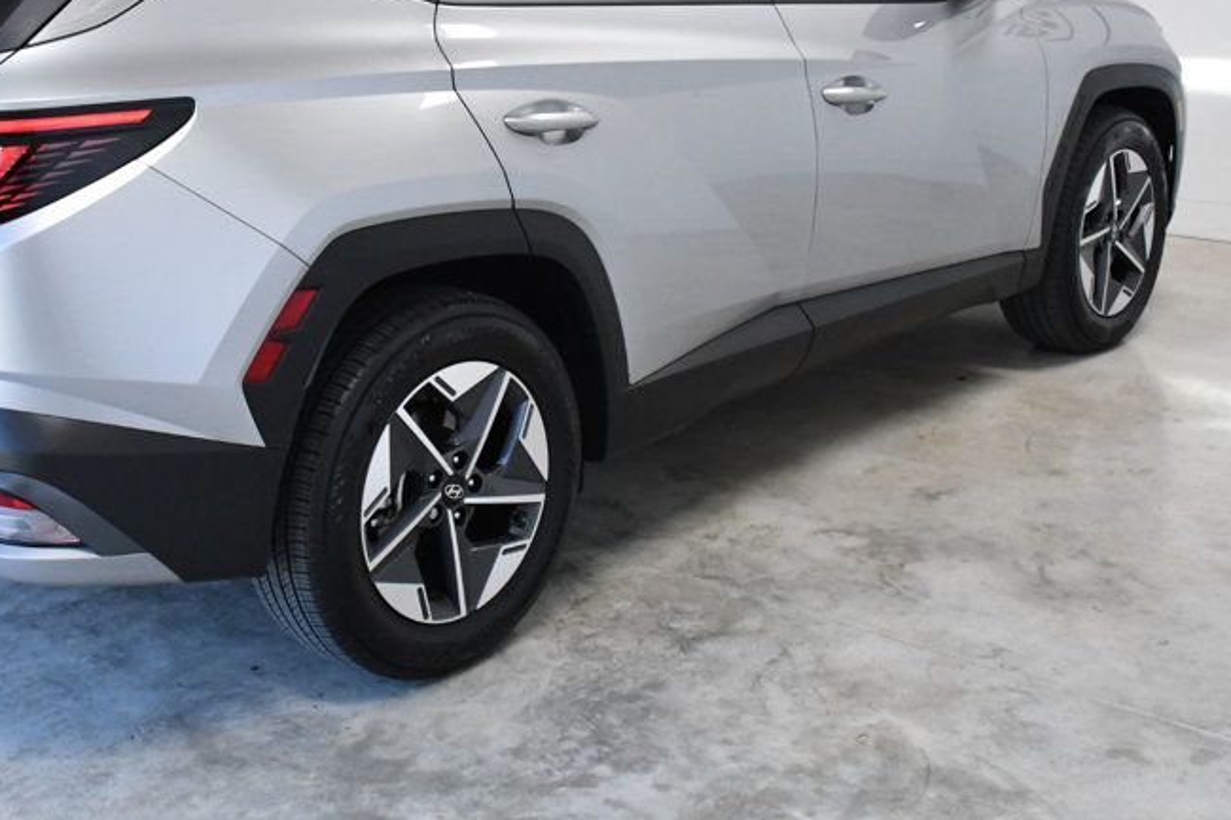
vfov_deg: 25.6
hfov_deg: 37.7
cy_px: 180
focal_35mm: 52
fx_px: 1778
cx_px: 386
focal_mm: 22
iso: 2500
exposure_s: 1/320
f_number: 9
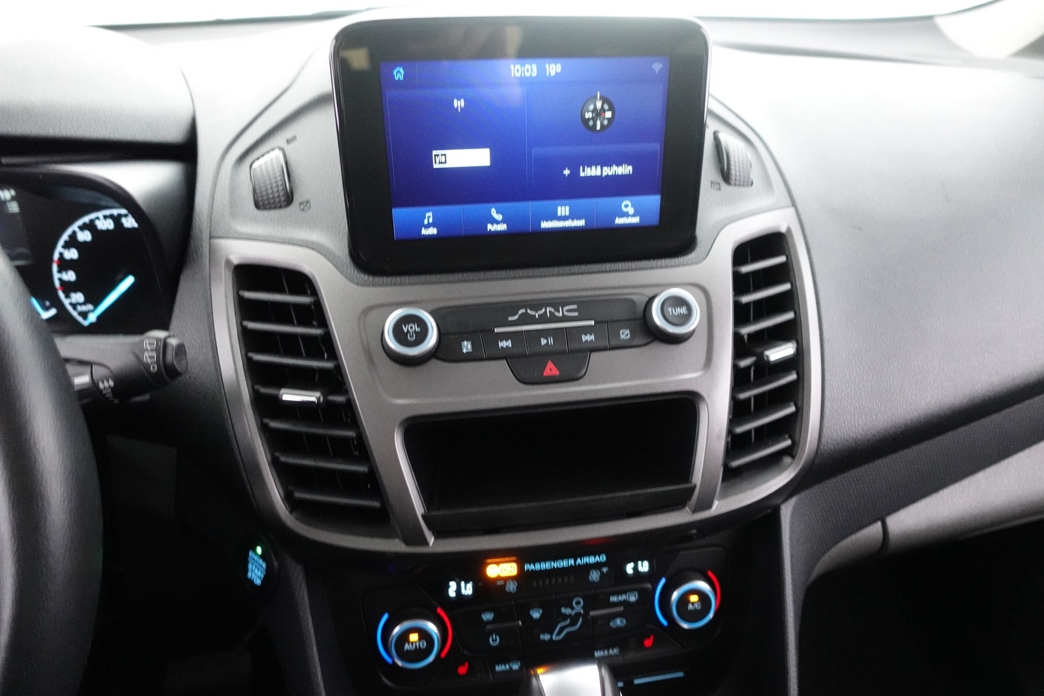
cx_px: 522
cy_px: 348
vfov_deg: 53.1
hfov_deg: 73.7
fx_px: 696
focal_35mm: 24
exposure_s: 1/40
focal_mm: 9.4
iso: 3200
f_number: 1.8
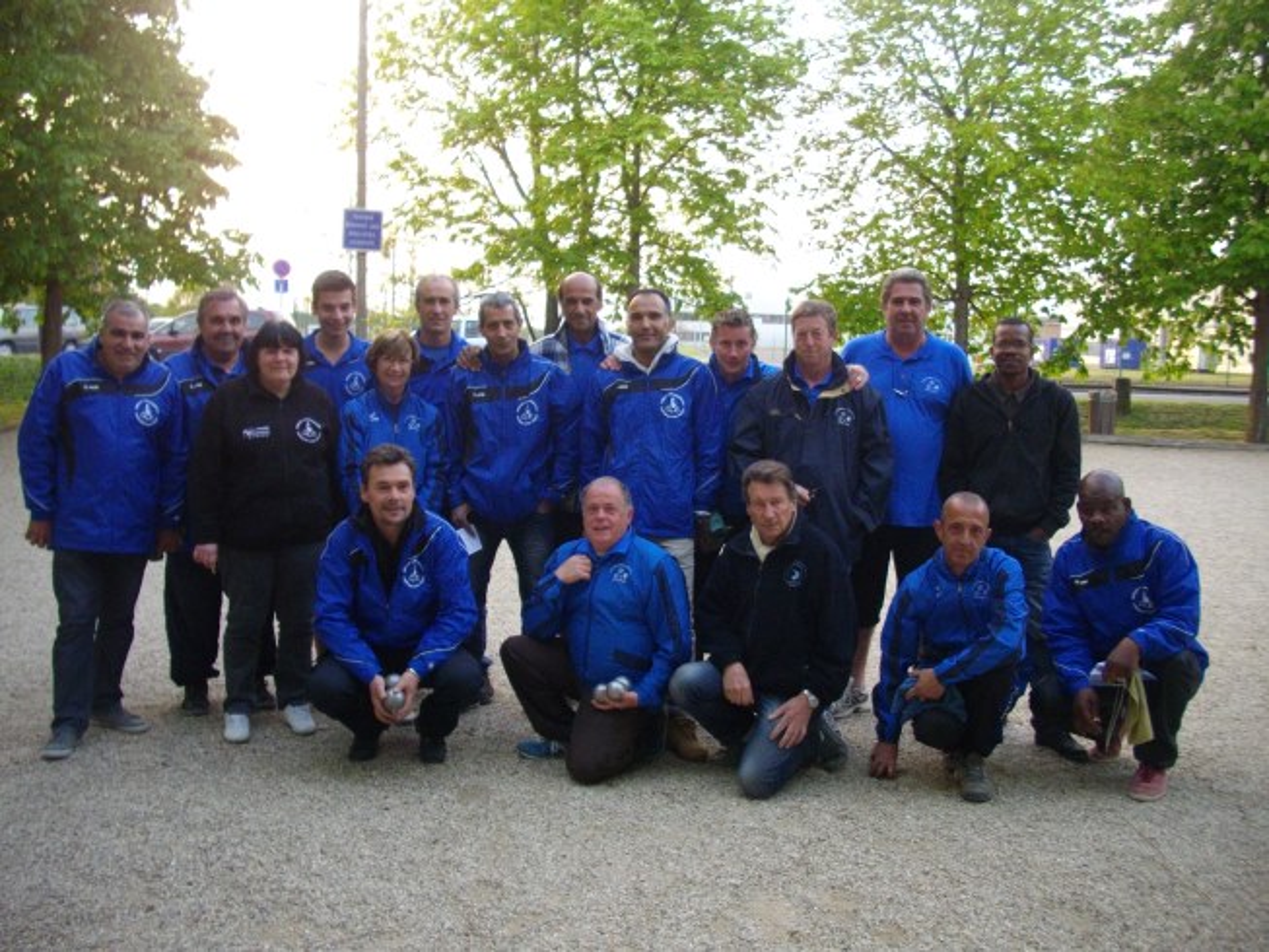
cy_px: 476
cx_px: 634
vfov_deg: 38.7
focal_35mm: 37
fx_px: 1357
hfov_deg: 50.1
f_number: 2.8
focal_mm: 6.2
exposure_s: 1/50
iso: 229
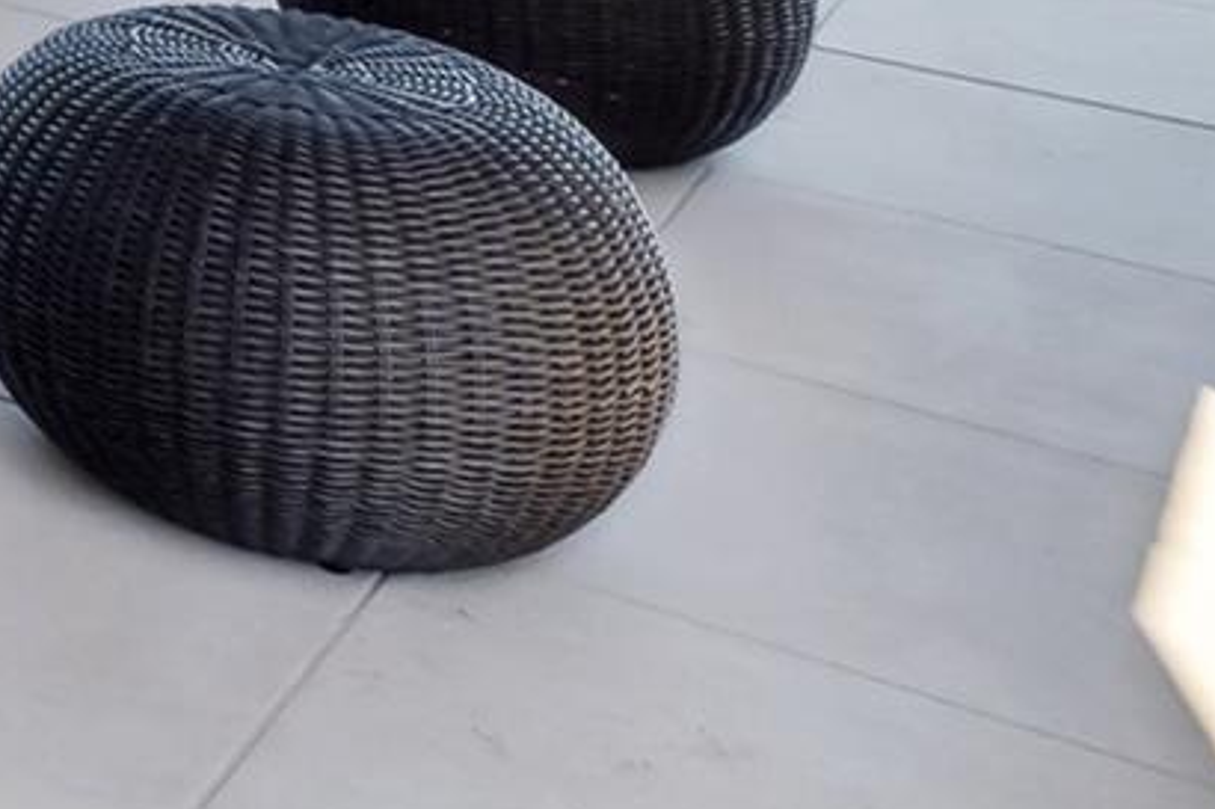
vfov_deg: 13.2
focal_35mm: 90
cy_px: -802
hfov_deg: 17.1
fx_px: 3036
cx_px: -1168
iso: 400
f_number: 8
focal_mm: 12
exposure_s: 1/1000
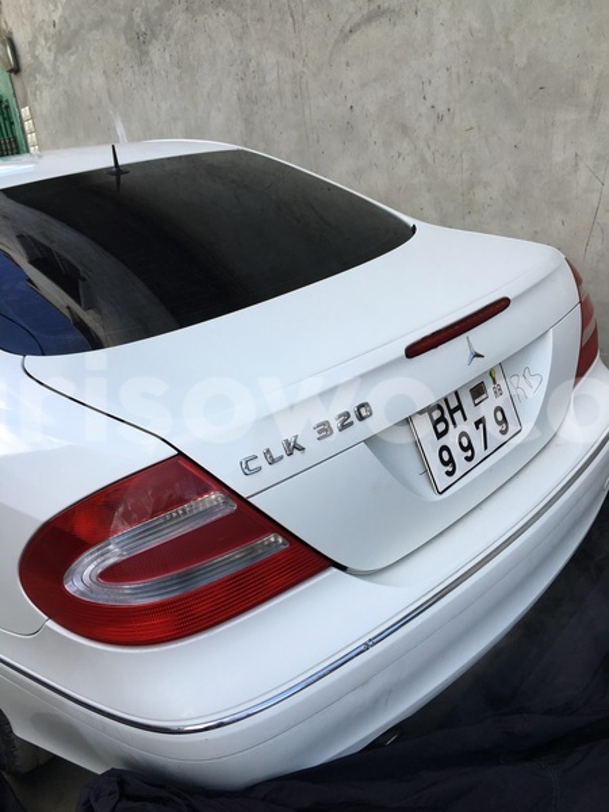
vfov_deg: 61.7
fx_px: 680
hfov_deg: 48.2
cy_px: 406
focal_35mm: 29
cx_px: 304
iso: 25
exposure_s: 1/227
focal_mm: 4.15
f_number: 2.2
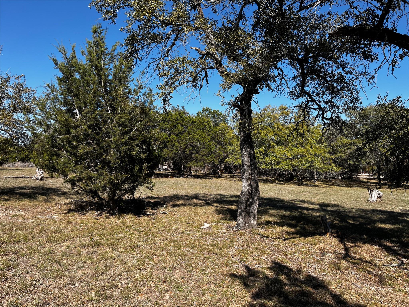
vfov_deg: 53.1
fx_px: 307
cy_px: 154
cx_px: 204
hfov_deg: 67.3
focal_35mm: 26
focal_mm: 5.1
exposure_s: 1/2222
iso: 50
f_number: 1.6
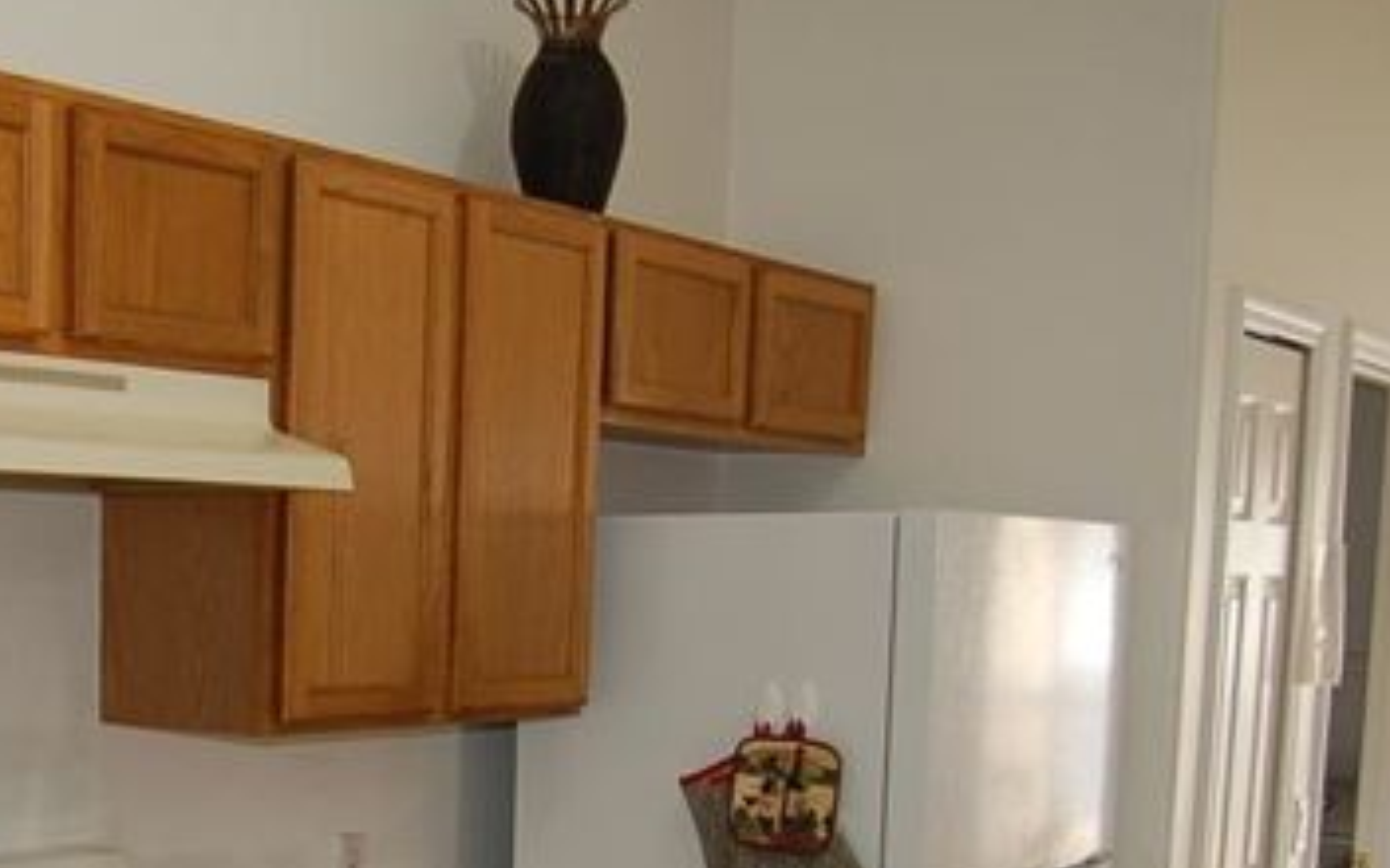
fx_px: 2084
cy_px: 809
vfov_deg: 22.9
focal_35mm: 55
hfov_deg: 35.2
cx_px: 203
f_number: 3.5
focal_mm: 18
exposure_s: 1/60
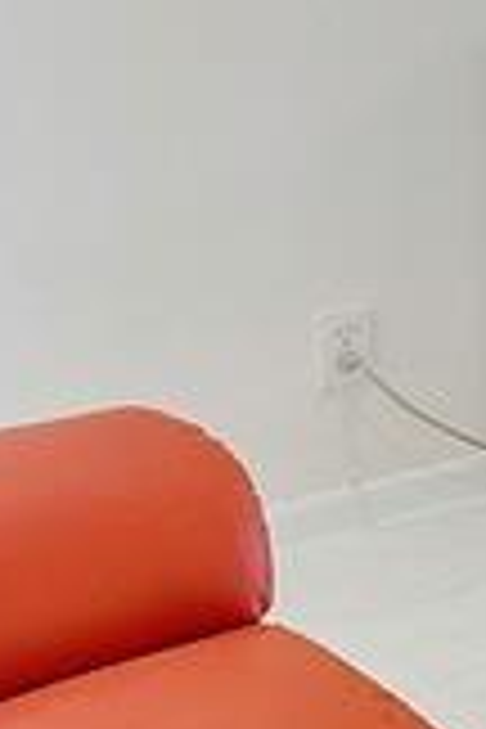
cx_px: 1458
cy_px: -202
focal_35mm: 95
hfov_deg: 10.4
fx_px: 1924
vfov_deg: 19.8
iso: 160
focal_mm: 10
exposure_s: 1/10
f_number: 11
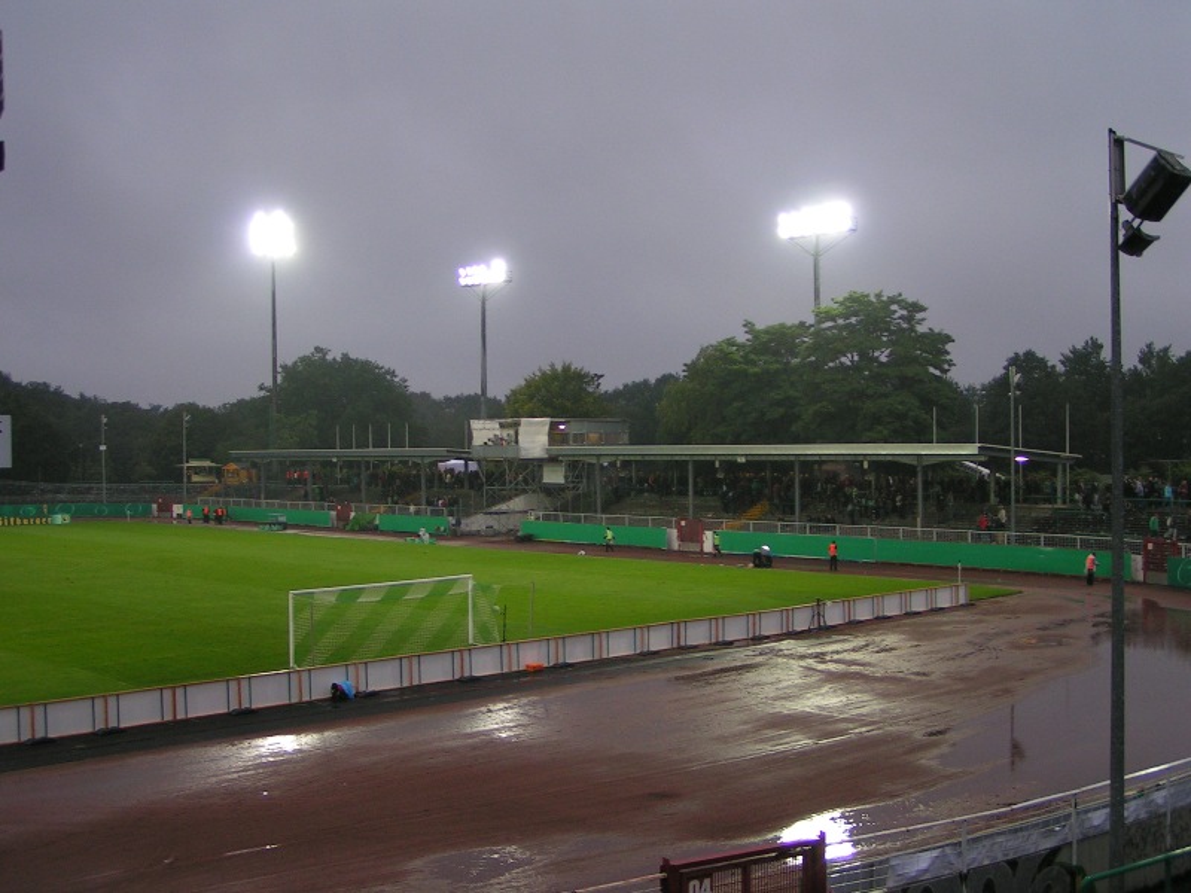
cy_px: 446
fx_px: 1342
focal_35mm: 39
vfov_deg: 36.8
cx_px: 596
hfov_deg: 47.9
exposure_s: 1/50
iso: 80
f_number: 2.8
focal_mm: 6
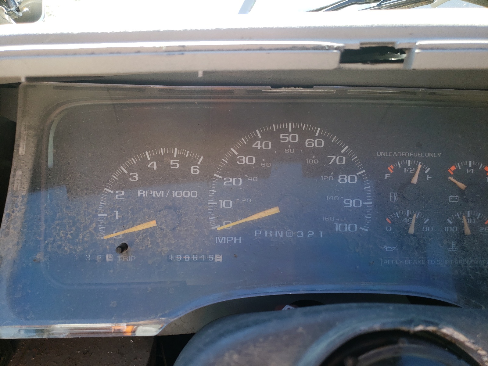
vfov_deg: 53.1
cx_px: 244
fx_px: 367
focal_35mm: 26
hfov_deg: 67.3
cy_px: 183
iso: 50
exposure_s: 1/303
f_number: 1.5
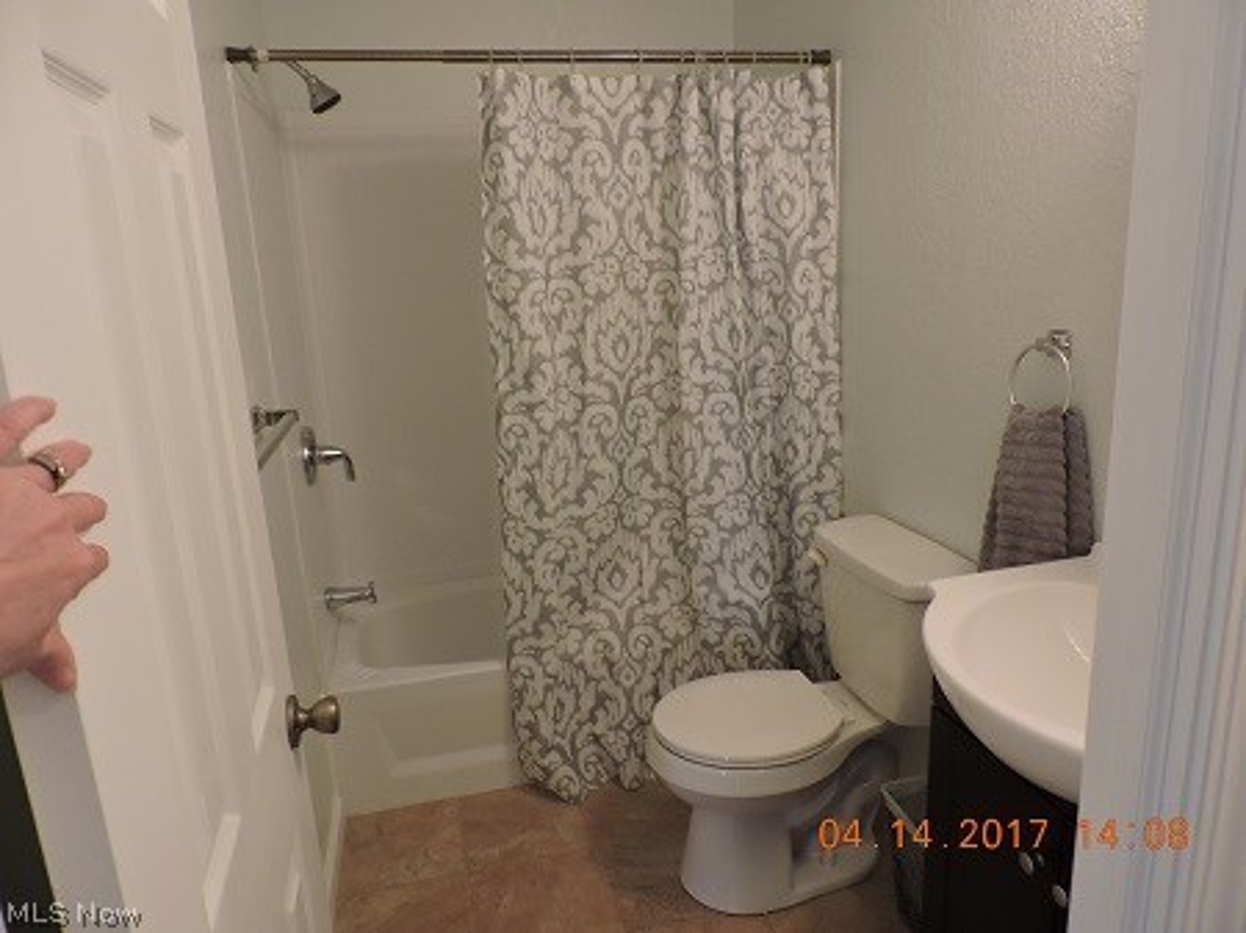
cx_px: 623
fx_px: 863
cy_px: 466
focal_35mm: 24
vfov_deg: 56.8
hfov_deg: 71.6
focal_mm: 4.3
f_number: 3
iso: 400
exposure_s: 1/30
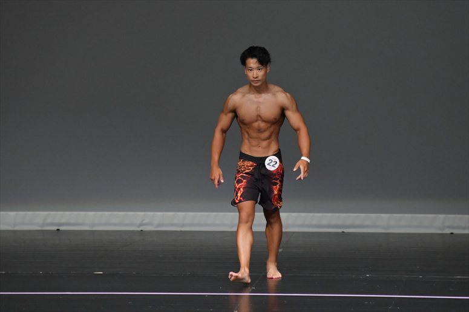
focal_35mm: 375
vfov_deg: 3.7
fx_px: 4883
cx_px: 234
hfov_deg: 5.5
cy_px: 156
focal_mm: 250
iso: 4000
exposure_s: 1/400
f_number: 5.6
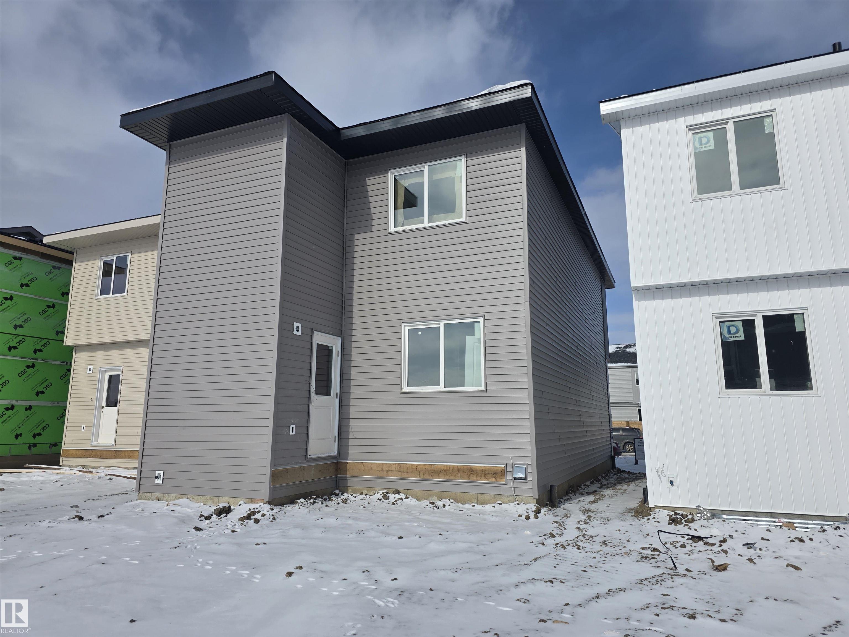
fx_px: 564
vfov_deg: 58.9
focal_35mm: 23
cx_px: 424
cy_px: 318
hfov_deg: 73.9
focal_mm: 6.3
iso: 32
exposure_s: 1/7944
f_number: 1.7
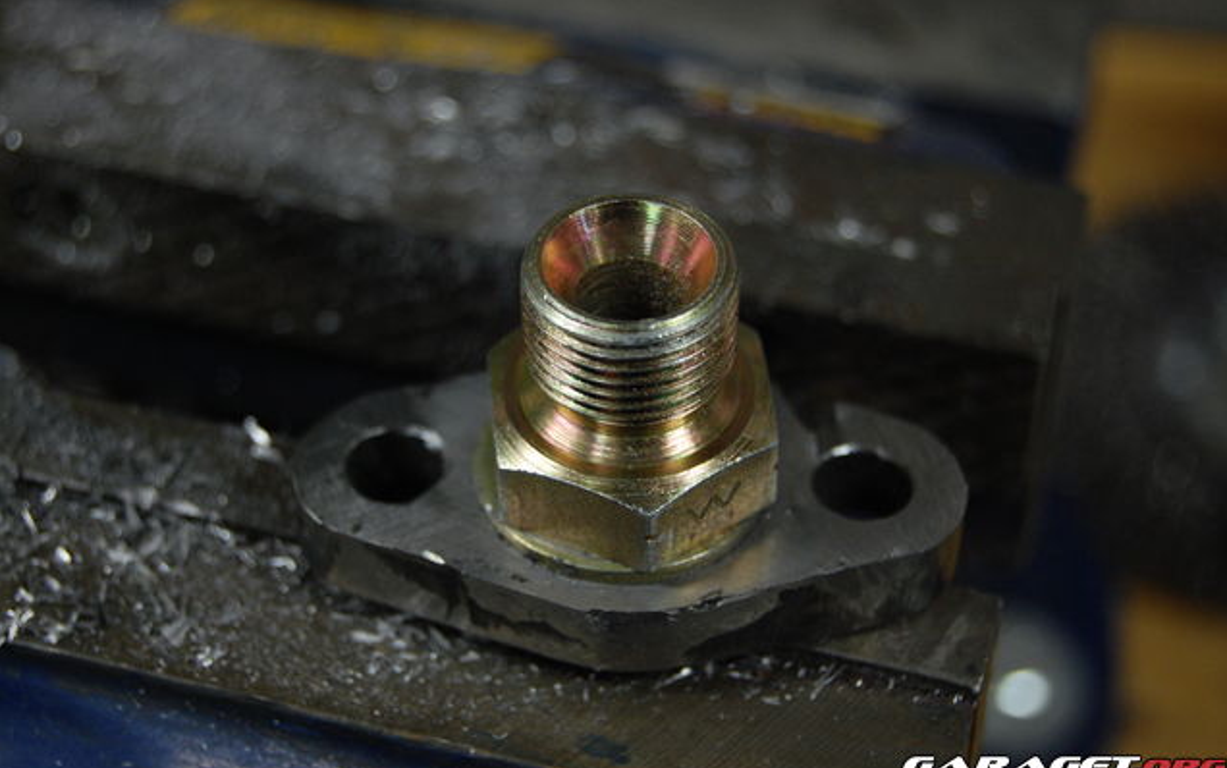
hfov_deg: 24.5
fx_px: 2827
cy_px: 374
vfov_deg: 15.5
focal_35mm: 85
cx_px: 615
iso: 800
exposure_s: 1/25
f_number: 5.6
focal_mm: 55
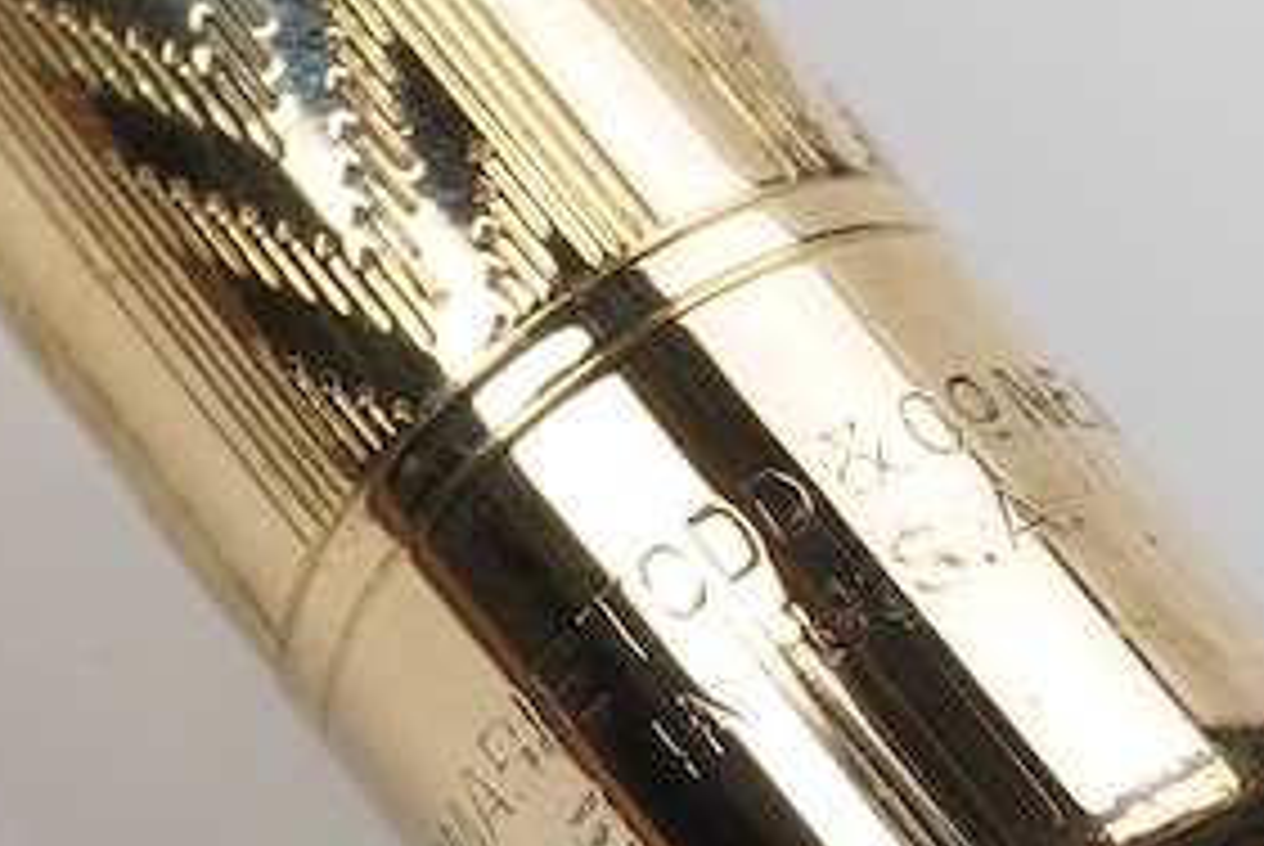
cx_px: 628
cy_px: 742
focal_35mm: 180
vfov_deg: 7.6
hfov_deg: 11.4
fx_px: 6326
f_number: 22
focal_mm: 30
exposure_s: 1/100
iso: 500
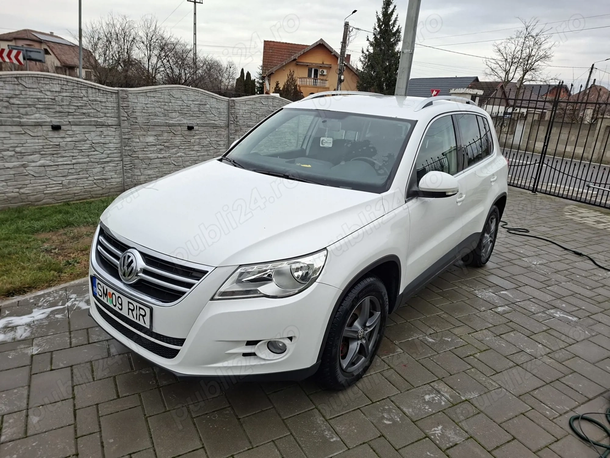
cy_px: 229
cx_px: 305
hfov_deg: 73.9
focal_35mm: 23
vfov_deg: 58.9
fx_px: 405
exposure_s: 1/338
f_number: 1.8
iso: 50
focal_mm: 5.54
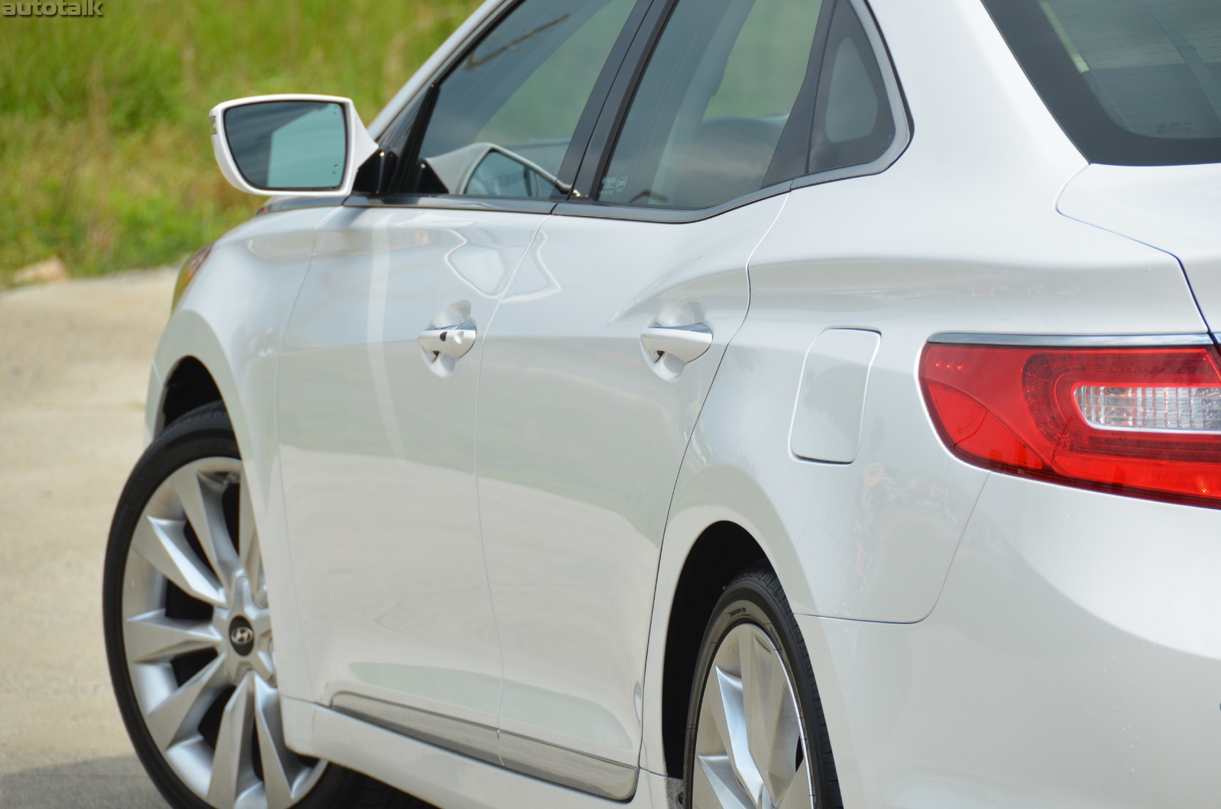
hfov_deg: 6.8
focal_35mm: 305
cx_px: 613
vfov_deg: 4.5
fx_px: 10324
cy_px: 407
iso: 400
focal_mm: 200
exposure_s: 1/1600
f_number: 6.3
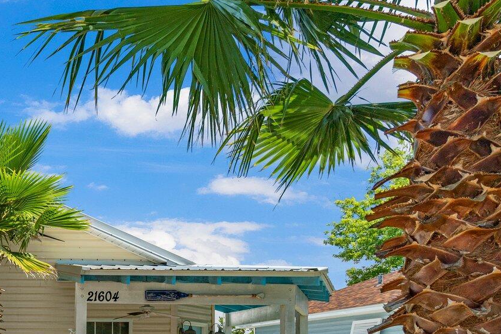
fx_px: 560
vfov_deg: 30.1
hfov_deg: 41.2
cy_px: 361
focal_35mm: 40
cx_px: -13
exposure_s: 1/100
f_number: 8
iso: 100
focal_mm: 11
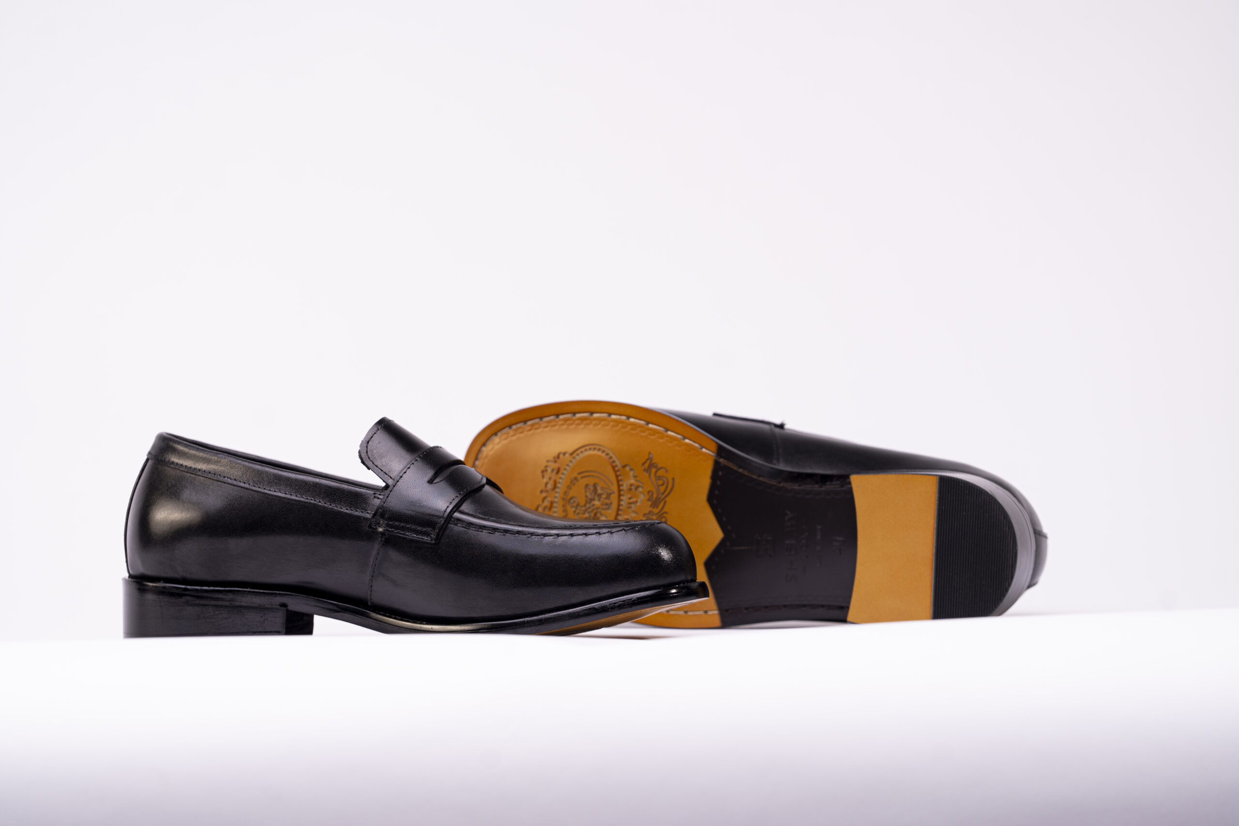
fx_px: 6814
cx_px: 620
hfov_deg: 10.4
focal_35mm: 198
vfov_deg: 6.9
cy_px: 413
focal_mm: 198
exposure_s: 1/100
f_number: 5
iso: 100
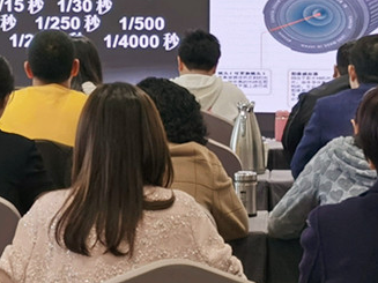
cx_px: 151
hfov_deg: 11.5
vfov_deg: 8.6
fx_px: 1878
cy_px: 12
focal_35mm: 172
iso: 64
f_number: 1.6
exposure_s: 1/100
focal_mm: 5.56
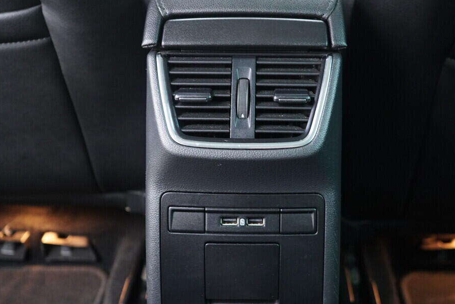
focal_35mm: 41
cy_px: 169
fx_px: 518
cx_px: 254
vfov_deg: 32.6
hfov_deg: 47.3
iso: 1600
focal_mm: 24
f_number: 2.8
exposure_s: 1/40
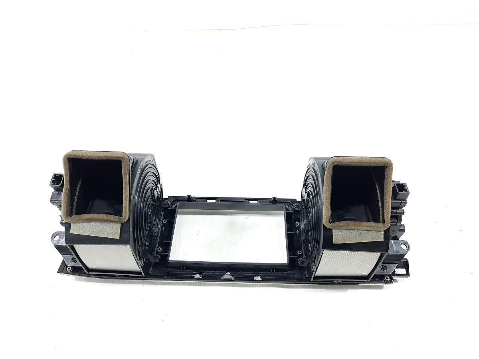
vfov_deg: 54.9
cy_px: 180
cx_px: 240
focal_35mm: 25
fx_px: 346
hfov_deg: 69.4
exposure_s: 1/50
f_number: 2
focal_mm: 4.6
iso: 100
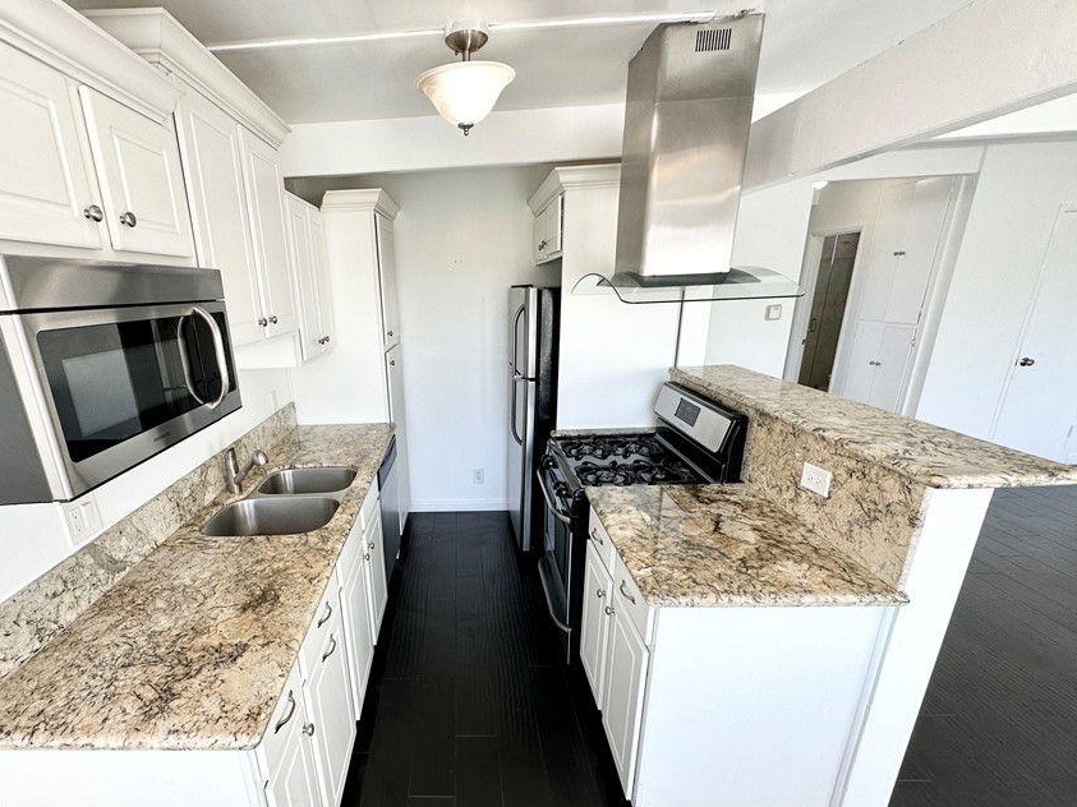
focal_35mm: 17
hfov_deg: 90.0
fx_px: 529
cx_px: 436
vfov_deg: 74.1
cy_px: 476
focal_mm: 2.22
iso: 80
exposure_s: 1/120
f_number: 2.2
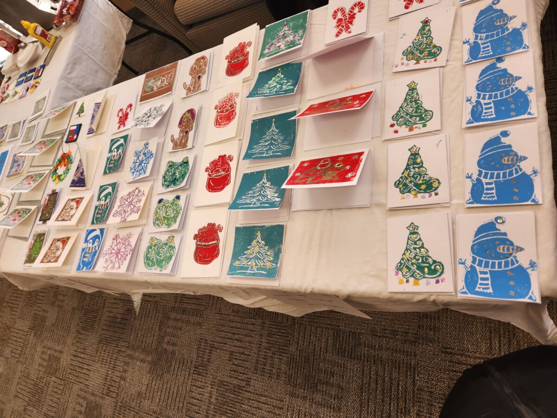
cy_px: 209
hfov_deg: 73.9
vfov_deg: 58.9
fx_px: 370
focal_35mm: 23
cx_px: 278
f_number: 1.8
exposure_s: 1/120
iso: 160
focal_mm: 5.4
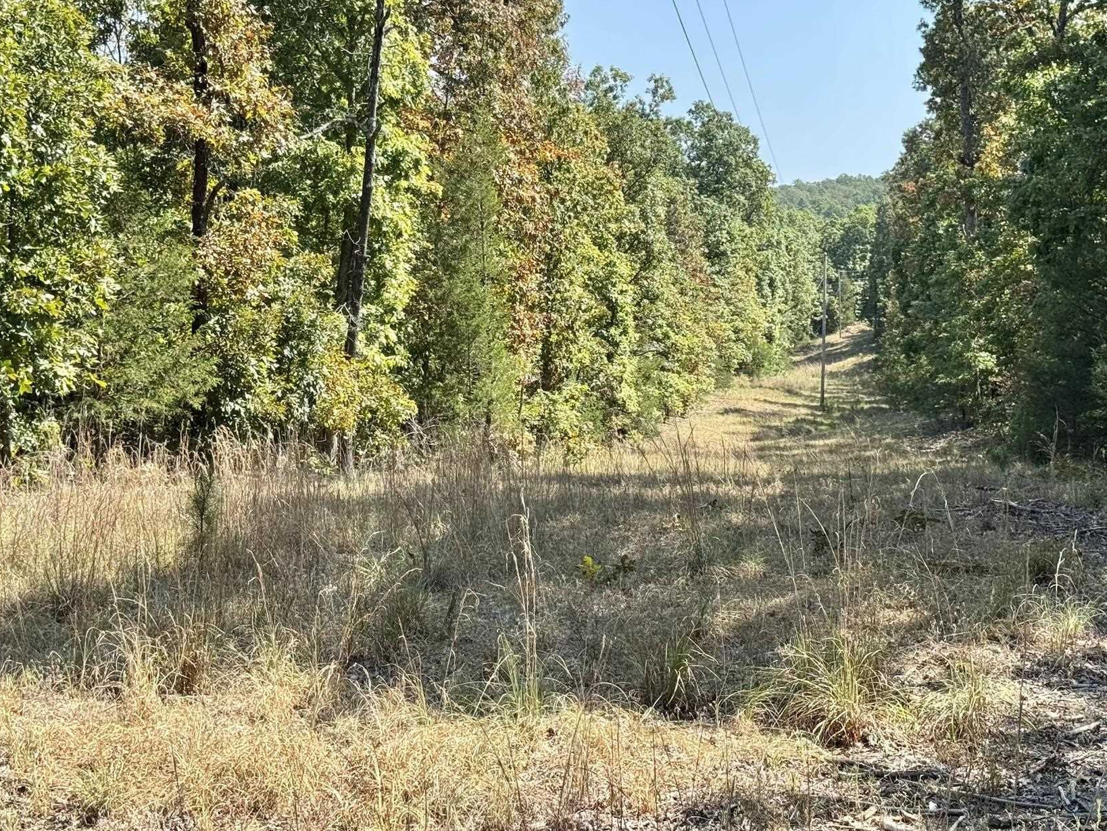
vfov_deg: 24.4
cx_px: 622
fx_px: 1919
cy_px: 334
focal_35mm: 60
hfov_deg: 32.1
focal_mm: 6.76
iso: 64
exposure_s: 1/1681
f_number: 1.78
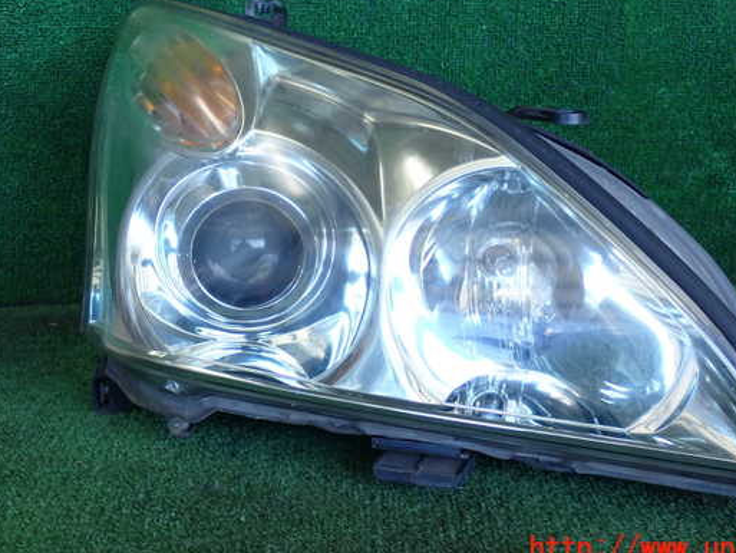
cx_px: 423
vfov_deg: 26.6
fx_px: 1170
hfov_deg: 34.9
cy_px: 244
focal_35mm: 55
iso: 320
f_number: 3.1
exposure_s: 1/125
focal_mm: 8.4
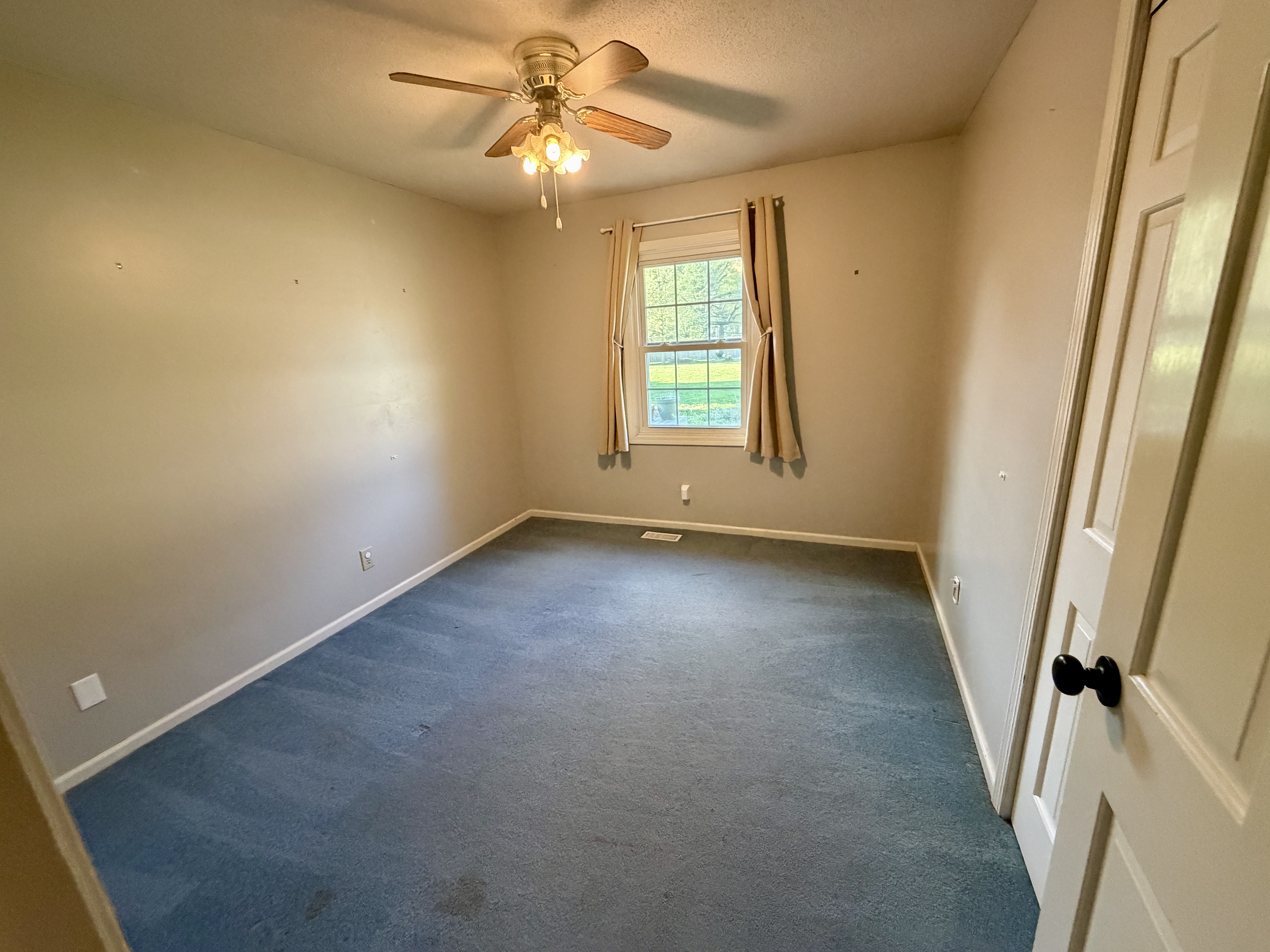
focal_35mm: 14
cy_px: 476
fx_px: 514
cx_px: 635
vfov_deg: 85.7
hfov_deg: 102.1
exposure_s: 1/60
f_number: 2.2
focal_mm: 2.22
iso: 500
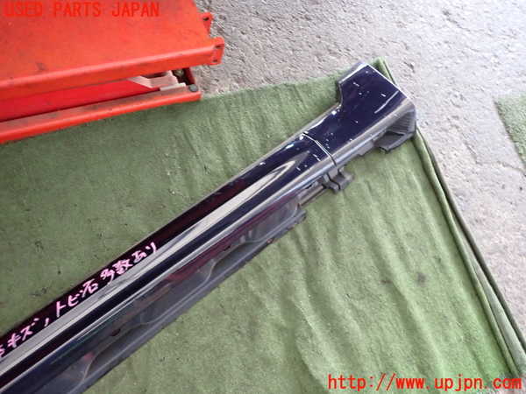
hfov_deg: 69.4
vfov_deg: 54.9
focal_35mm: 25
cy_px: 197
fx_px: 380
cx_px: 263
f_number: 2
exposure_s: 1/30
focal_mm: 4.5
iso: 640
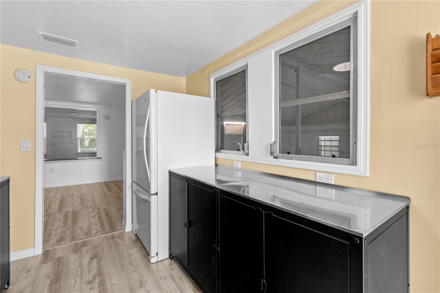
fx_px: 183
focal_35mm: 15
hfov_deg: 100.4
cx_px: 220
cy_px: 146
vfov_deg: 77.3
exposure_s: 1/1.25
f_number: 7.1
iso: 100
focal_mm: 10
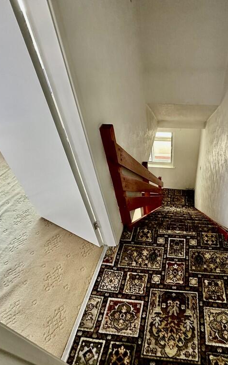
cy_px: 183
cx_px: 163
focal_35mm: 20
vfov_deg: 85.1
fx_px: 199
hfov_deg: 57.5
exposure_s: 1/50
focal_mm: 2.22
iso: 640
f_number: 2.2
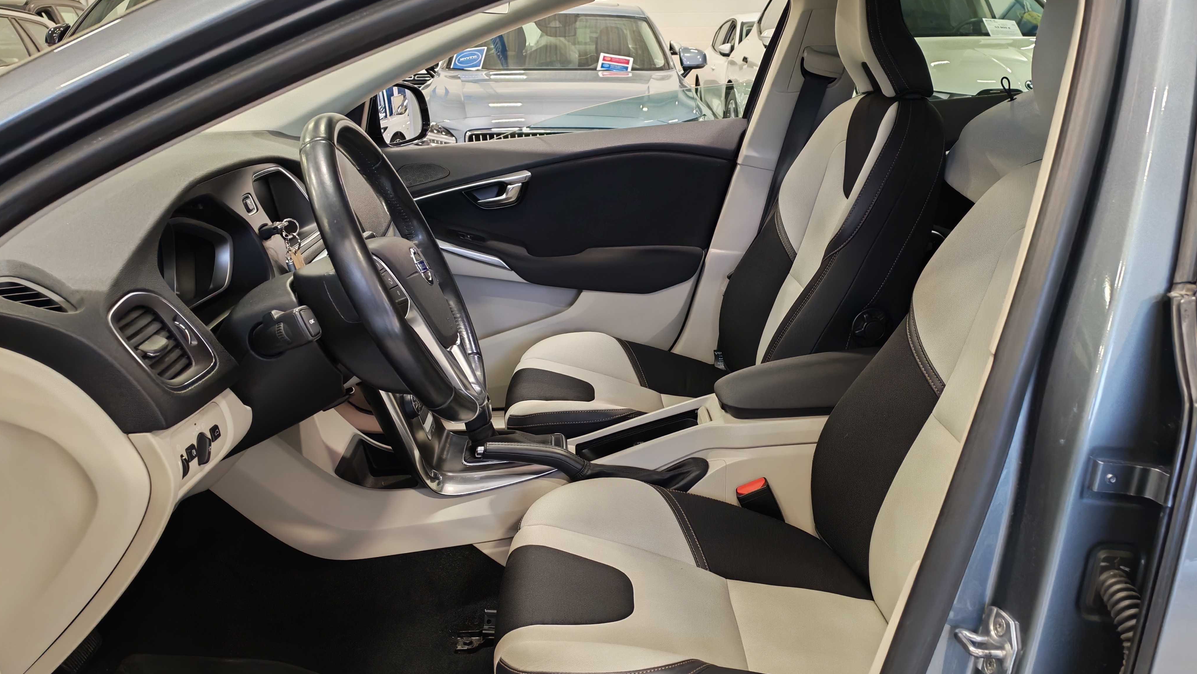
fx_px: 1111
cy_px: 379
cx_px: 598
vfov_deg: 33.7
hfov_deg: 56.6
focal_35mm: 35
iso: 1000
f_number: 1.9
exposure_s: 1/100
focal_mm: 6.12
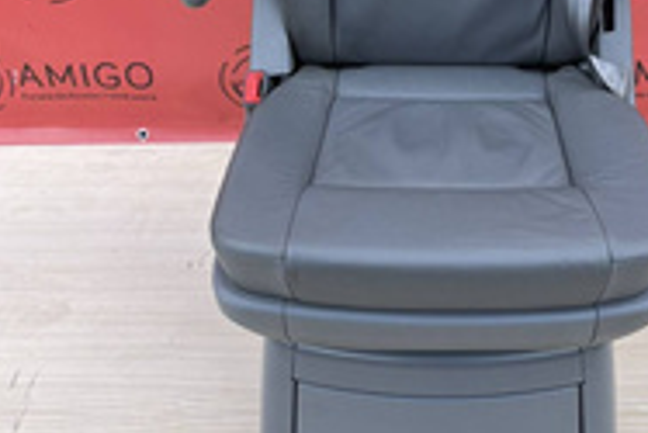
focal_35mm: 52
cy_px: -14
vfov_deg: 24.7
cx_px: 437
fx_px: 937
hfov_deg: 37.7
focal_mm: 5.1
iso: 50
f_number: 1.6
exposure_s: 1/471
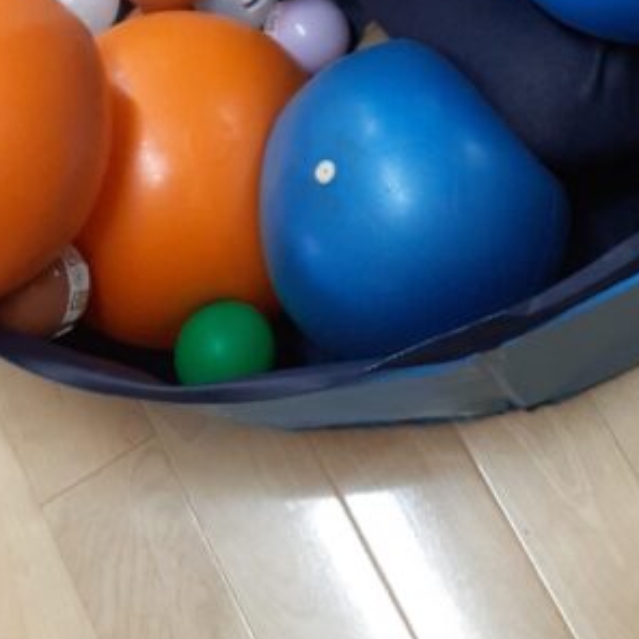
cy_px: -262
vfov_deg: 18.3
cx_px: 492
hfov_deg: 20.0
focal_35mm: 86
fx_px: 1796
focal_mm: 3.6
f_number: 1.9
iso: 100
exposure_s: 1/50
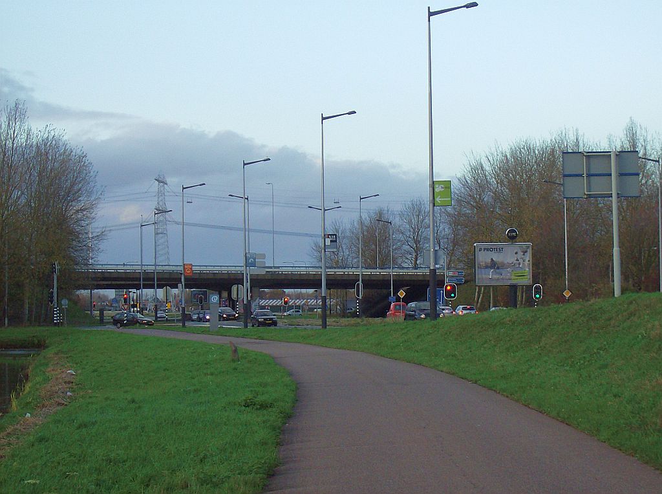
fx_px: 2061
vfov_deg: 13.7
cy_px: 247
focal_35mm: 108
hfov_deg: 18.3
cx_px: 331
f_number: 4.8
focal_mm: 18
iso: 100
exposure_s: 1/181
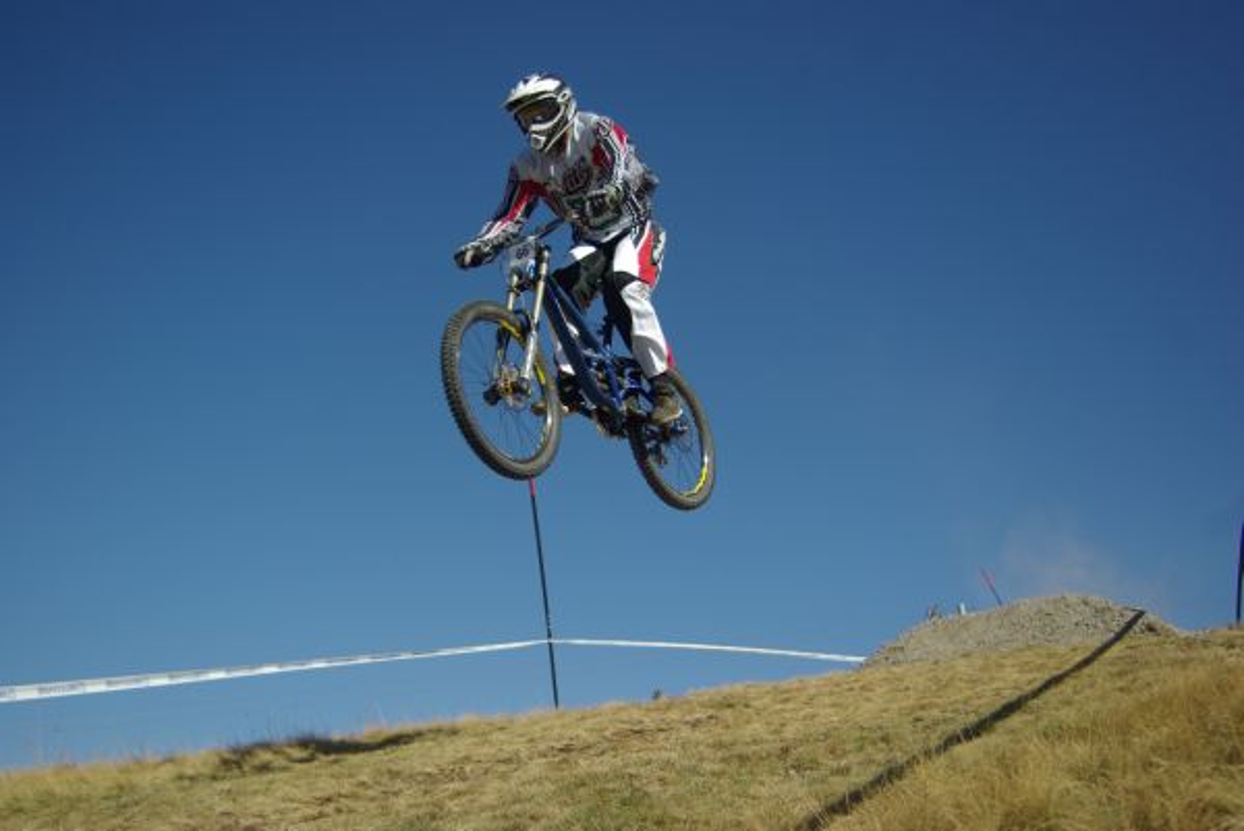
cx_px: 622
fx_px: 1452
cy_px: 416
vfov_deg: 31.9
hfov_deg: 46.4
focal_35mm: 42
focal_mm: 28
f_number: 3.5
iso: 100
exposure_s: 1/1500
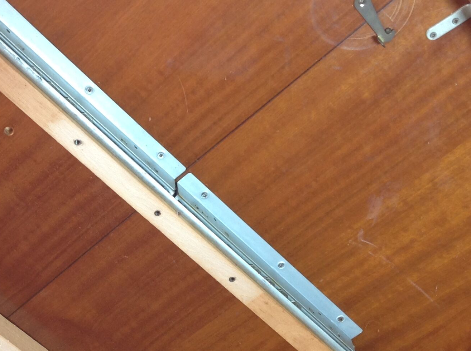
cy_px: 214
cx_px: 81
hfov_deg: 27.5
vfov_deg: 21.2
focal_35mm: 69
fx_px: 937
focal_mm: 4.28
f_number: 2.4
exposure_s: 1/15
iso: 64
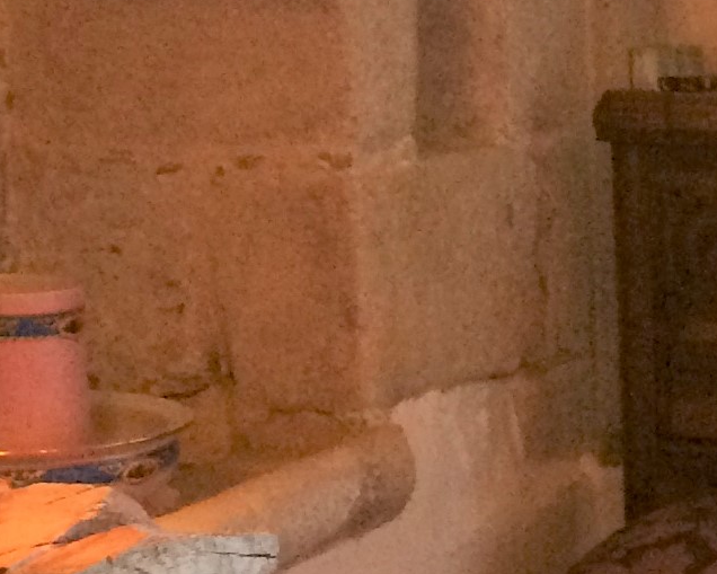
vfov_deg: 10.9
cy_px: 574
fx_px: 2971
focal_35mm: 140
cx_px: 1460
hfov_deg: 12.1
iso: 250
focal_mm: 4.15
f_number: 2.2
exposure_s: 1/33
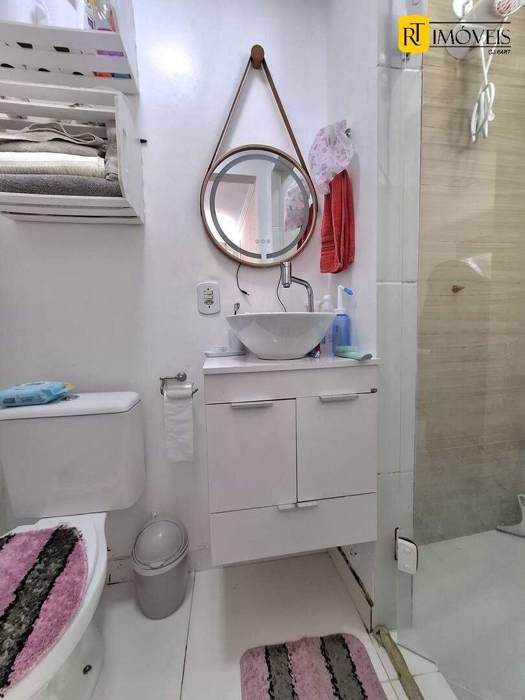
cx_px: 262
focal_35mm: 13
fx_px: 263
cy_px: 350
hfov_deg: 89.9
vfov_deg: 106.2
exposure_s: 1/40
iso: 80
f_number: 2.2
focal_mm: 1.74
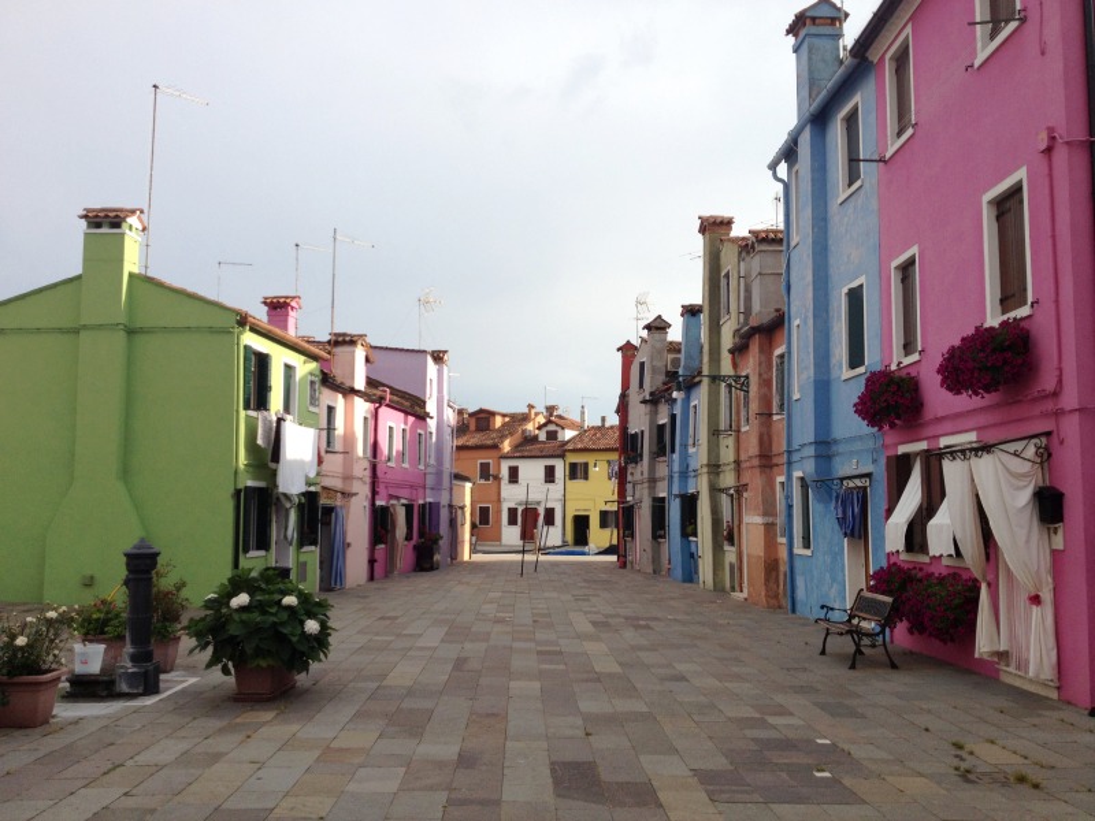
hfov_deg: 52.6
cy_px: 410
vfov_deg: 40.7
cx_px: 548
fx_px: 1107
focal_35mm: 35
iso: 50
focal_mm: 4.28
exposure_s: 1/905
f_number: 2.4
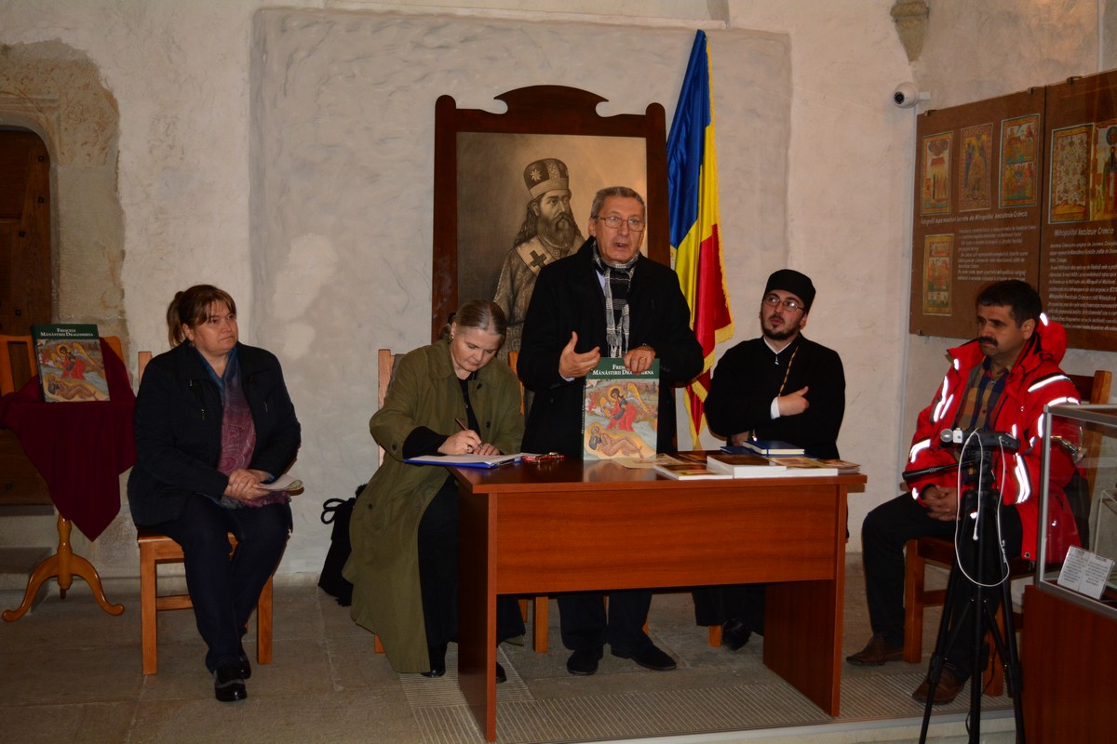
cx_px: 558
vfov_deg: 31.9
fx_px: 1303
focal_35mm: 42
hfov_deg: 46.4
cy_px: 372
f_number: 4.2
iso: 800
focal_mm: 28
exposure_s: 1/60
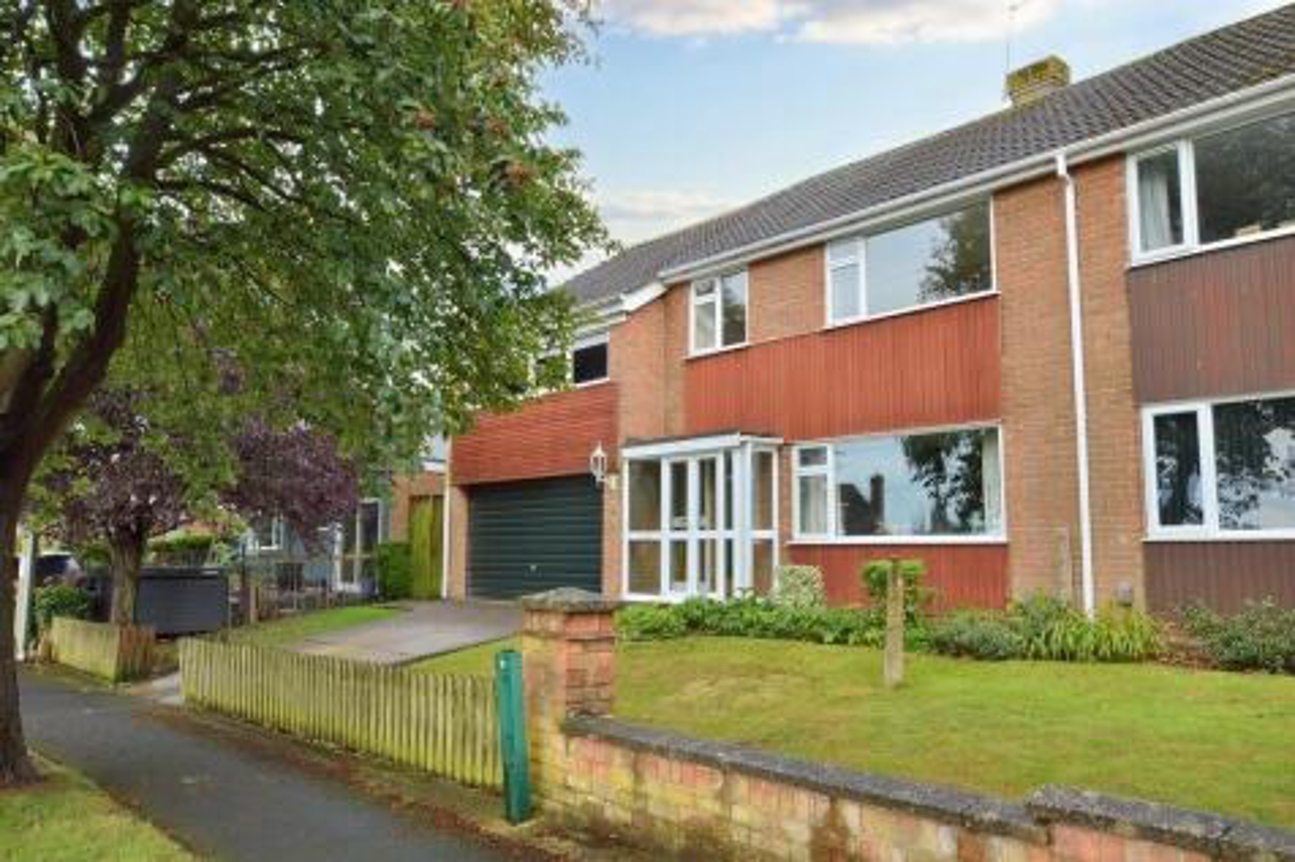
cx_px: 648
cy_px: 431
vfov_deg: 47.9
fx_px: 971
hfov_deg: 67.4
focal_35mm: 27
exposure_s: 1/50
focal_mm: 18
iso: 200
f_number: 10
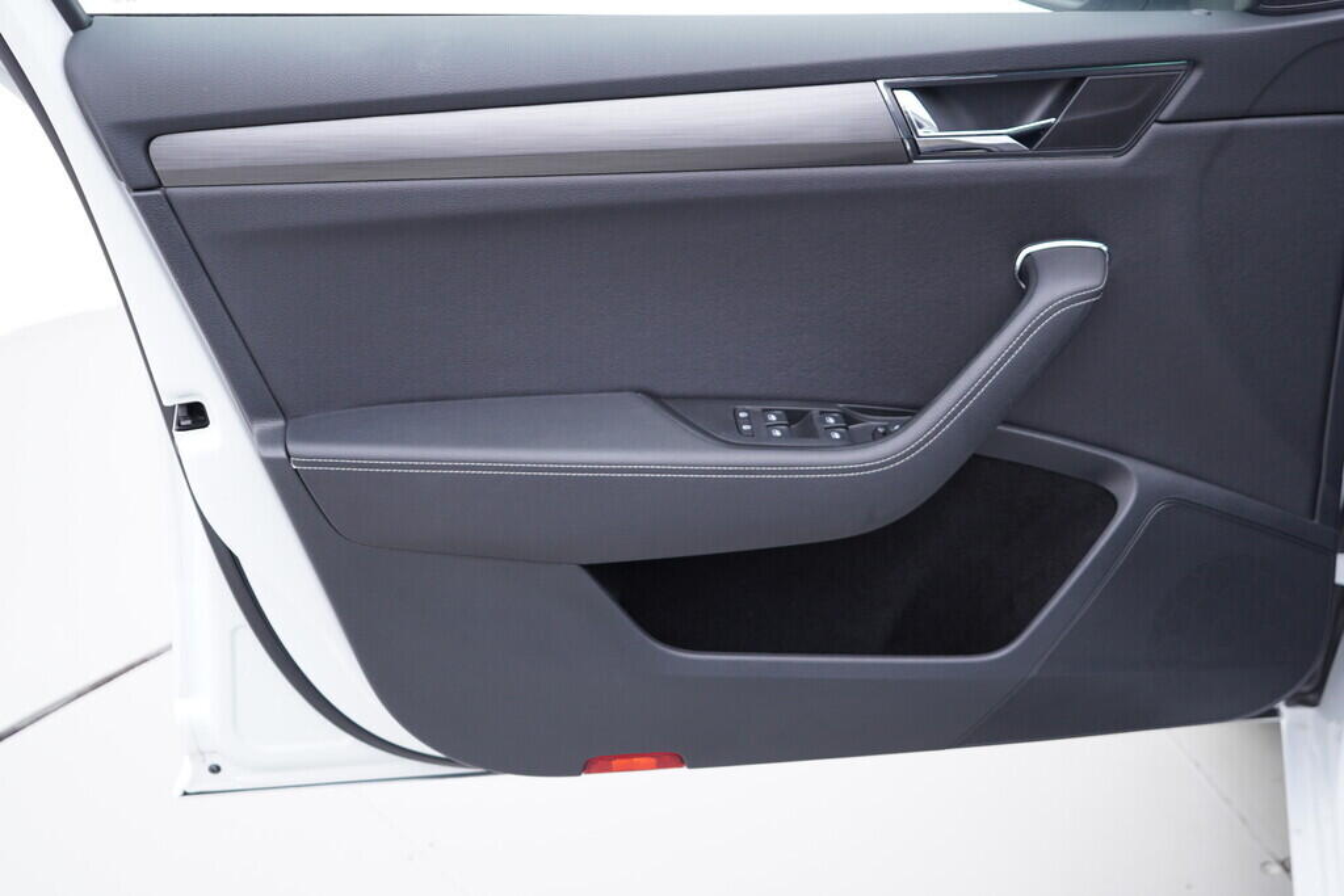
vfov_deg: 36.9
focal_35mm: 36
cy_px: 448
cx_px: 672
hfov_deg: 53.1
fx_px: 1344
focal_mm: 24
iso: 160
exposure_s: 1/40
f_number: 2.8
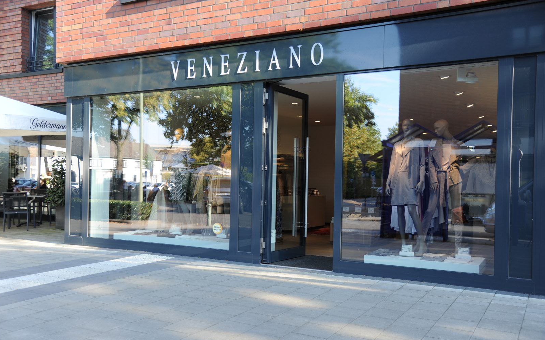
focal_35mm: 35
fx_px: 520
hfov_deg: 55.3
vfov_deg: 36.3
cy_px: 177
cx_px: 271
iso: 200
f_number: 4
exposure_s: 1/160
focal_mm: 34
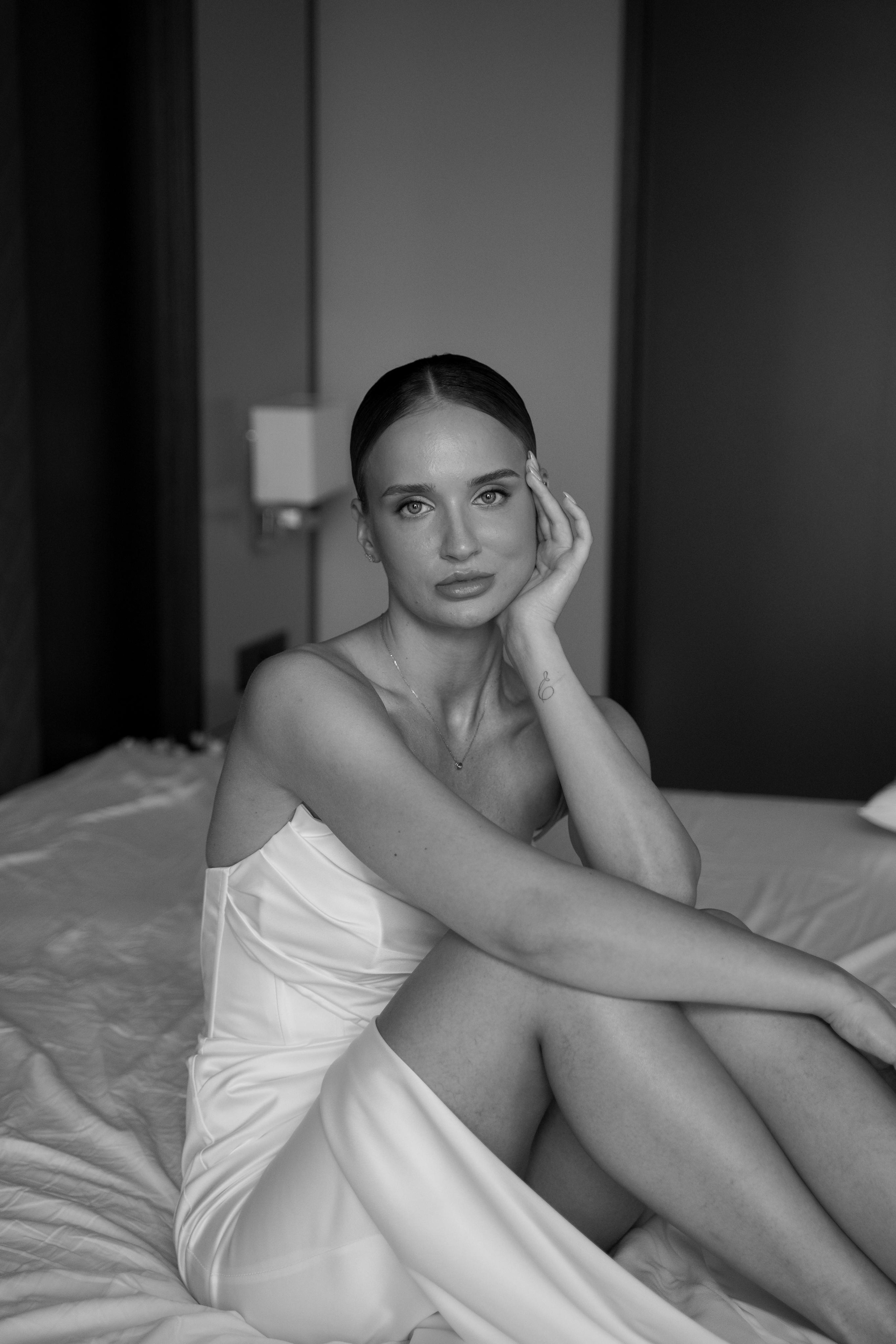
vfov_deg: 39.6
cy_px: 672
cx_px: 448
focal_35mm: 50
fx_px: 1867
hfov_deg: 27.0
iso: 800
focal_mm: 50
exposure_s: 1/500
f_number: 2.8
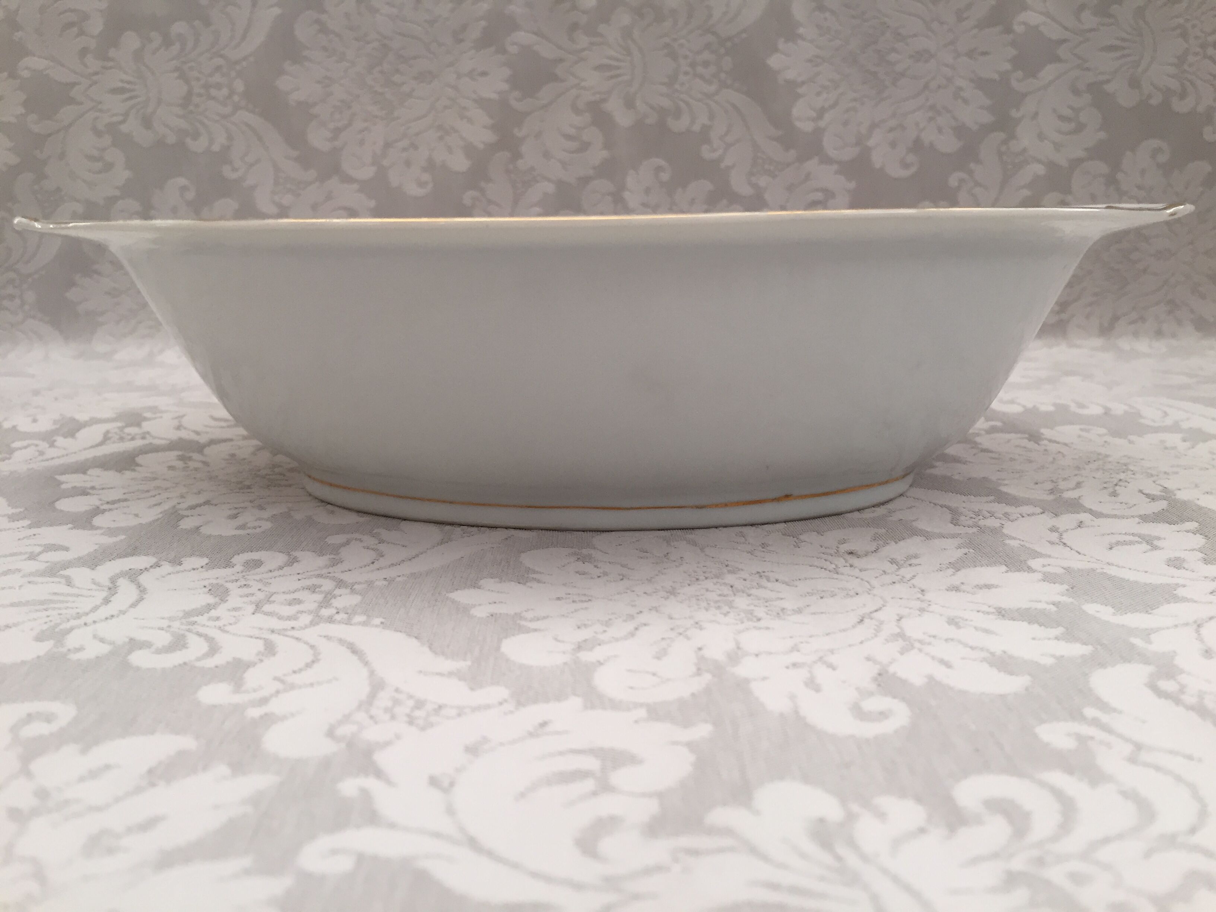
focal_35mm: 29
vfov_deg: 48.2
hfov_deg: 61.7
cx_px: 608
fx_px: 1019
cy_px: 456
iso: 40
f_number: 2.2
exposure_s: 1/33
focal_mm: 4.15
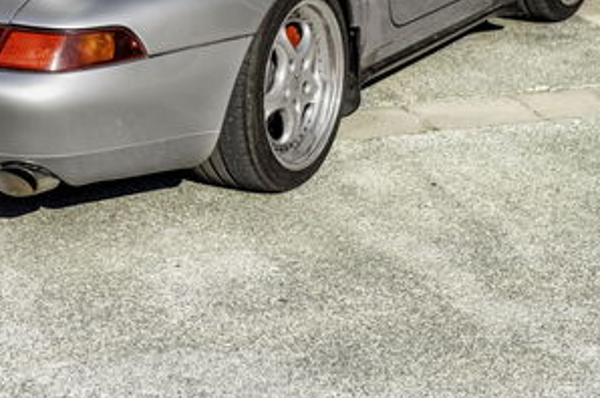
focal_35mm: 129
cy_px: -105
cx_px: 163
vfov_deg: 10.4
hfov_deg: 15.8
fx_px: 2148
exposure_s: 1/2000
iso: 100
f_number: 2.8
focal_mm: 50
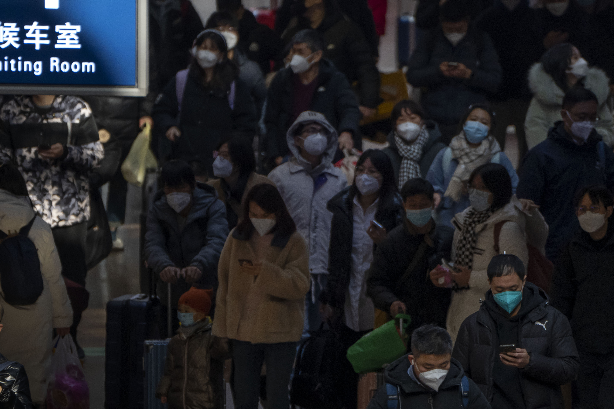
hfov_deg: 2.5
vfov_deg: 1.7
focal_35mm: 816
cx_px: 341
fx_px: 13916
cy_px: 288
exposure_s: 1/200
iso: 2000
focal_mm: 400
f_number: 6.3
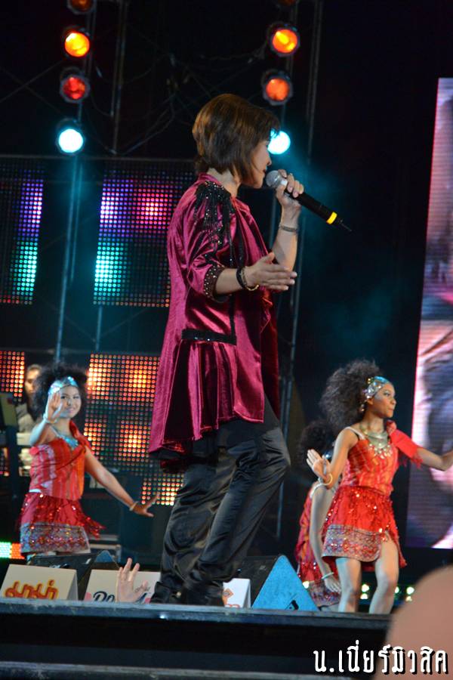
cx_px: 226
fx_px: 2973
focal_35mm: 158
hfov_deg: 8.7
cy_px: 340
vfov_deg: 13.0
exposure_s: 1/160
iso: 3200
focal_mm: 105
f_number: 5.6
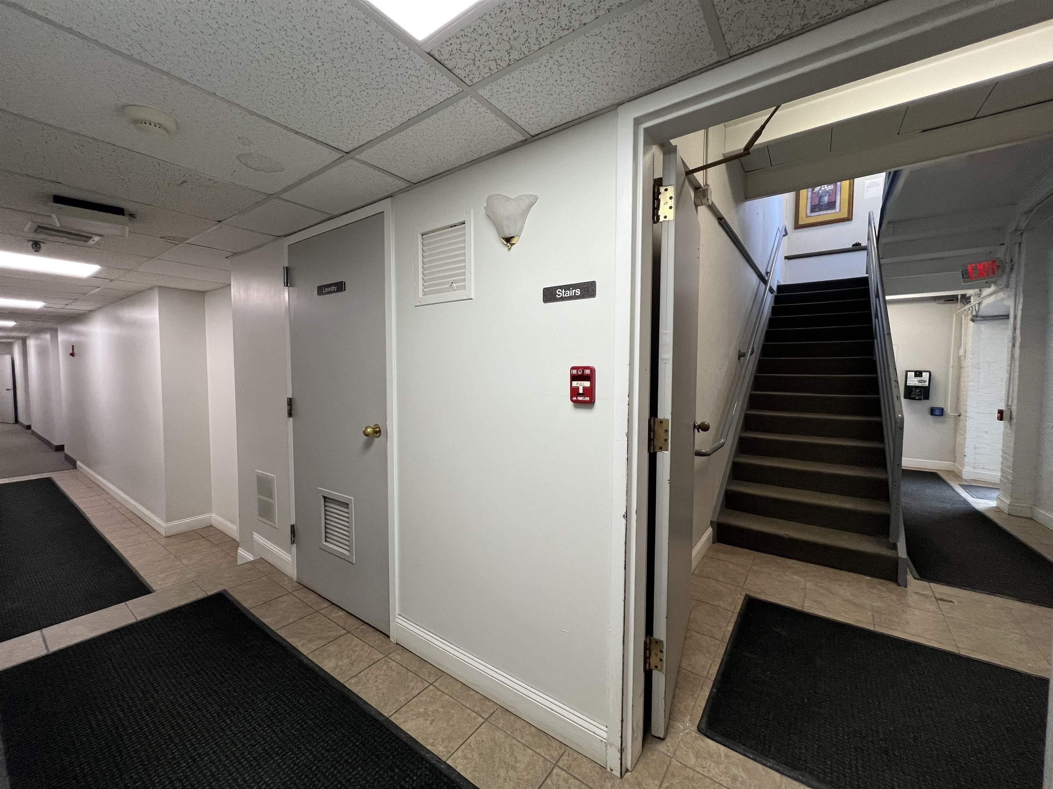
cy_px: 394
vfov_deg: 89.9
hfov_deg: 106.2
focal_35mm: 13
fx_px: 395
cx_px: 526
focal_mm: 1.57
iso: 125
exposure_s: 1/120
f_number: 1.8
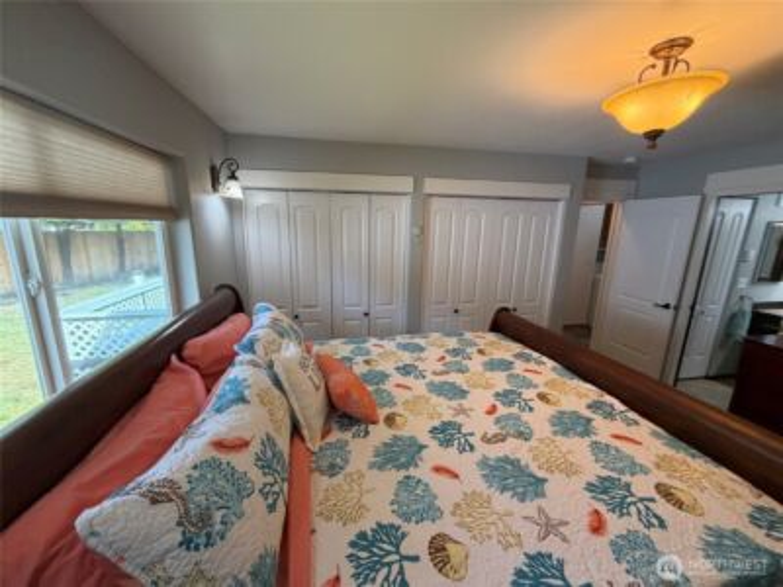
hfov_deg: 102.1
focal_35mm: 14
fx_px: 317
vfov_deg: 85.7
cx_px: 392
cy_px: 294
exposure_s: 1/120
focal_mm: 2.22
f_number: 2.2
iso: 200
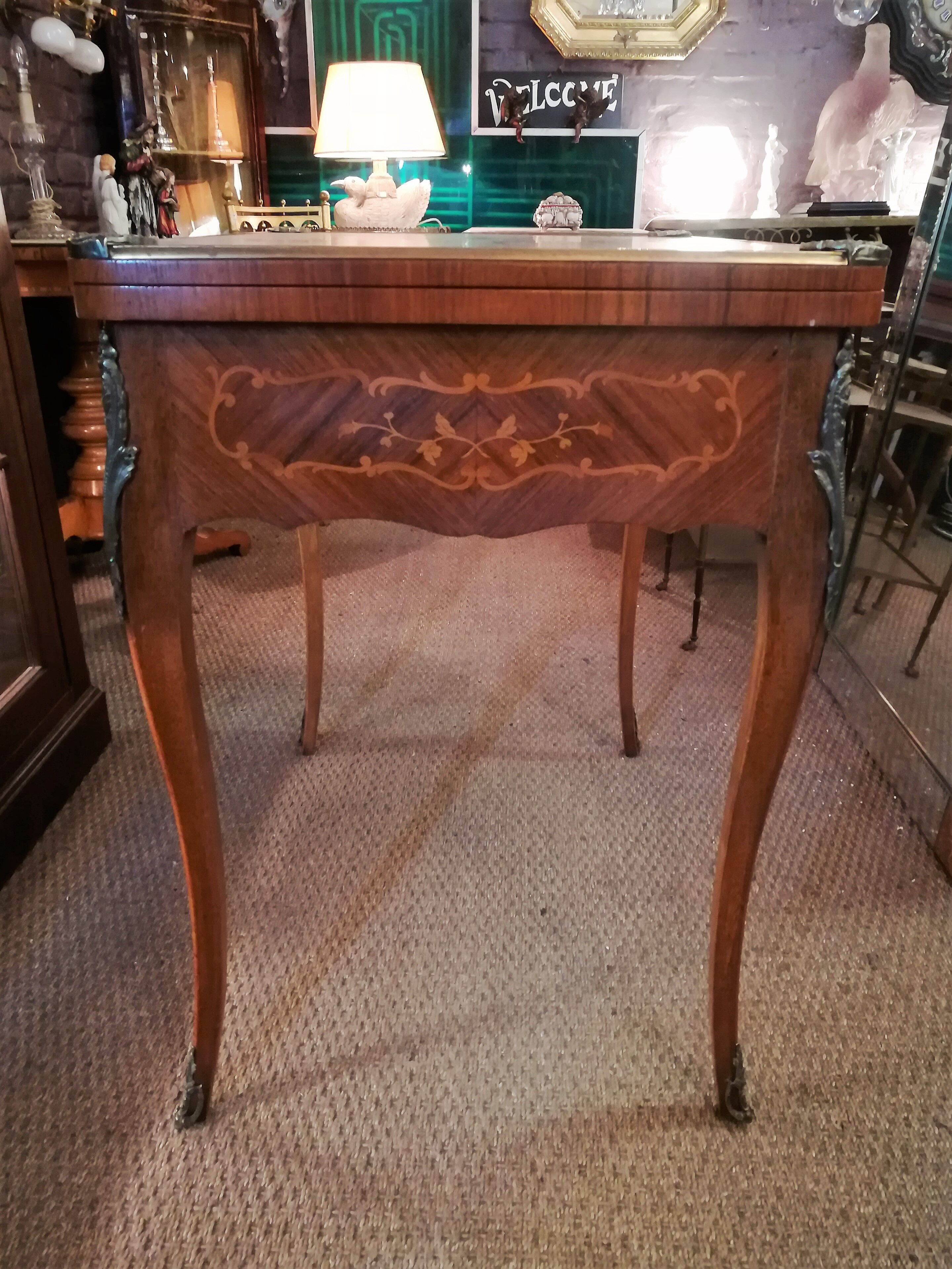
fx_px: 953
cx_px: 476
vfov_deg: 67.3
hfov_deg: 53.1
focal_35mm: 26
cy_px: 634
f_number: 2.2
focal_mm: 3.83
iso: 500
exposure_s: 1/14.3
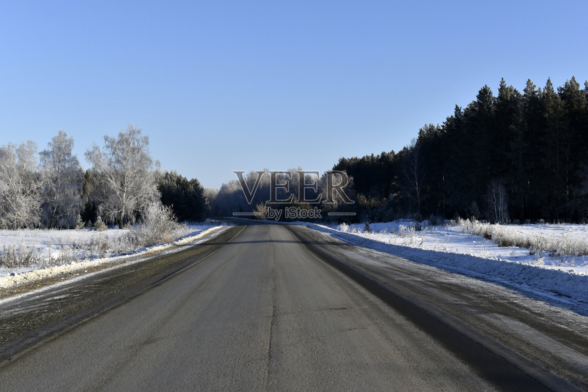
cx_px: 294
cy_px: 196
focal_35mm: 60
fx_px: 980
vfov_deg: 22.6
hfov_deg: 33.4
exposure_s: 1/500
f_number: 8
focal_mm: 40
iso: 100
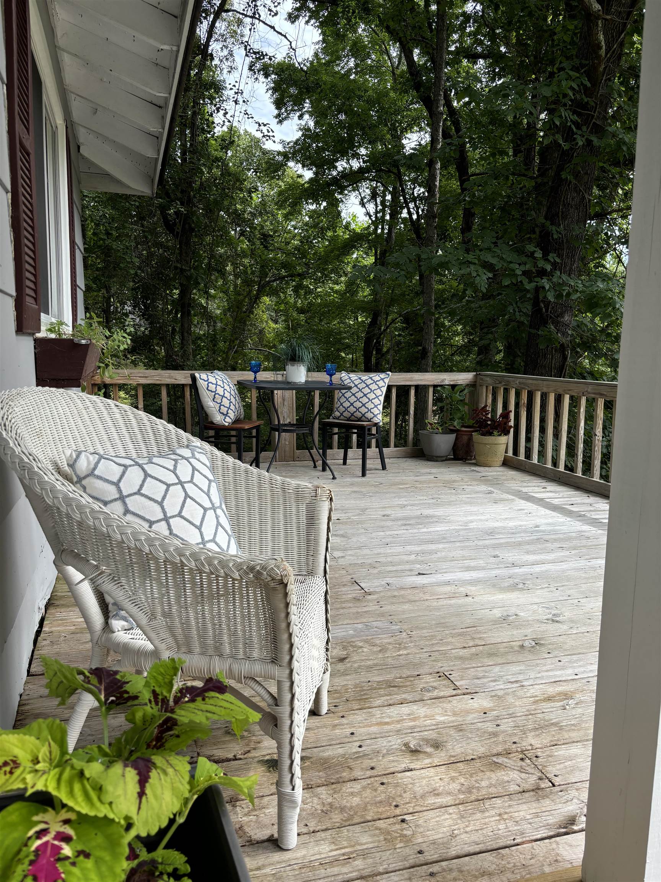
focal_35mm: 26
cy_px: 441
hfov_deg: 53.1
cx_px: 330
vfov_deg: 67.3
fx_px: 662
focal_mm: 5.96
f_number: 1.6
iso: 50
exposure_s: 1/732
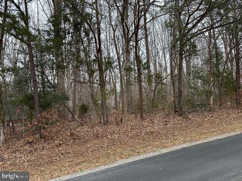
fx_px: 168
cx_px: 121
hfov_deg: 71.6
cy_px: 90
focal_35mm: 24
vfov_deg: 56.8
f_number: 1.78
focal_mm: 6.86
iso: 80
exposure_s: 1/383
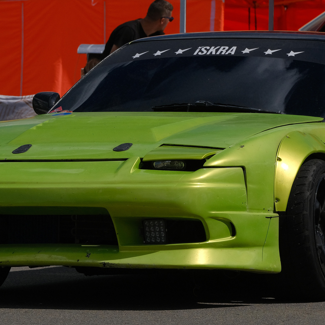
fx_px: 3102
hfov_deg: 6.0
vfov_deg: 6.0
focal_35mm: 292
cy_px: 99
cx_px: 209
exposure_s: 1/2400
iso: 320
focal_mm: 101.6
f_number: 9
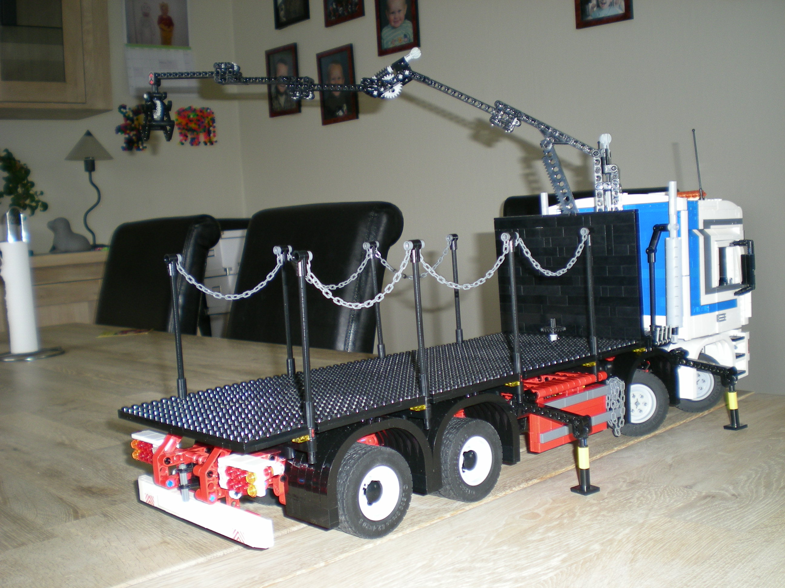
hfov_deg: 49.0
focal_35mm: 38
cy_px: 294
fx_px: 862
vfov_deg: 37.7
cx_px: 392
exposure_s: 1/30
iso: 70
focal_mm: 6.3
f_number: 3.1
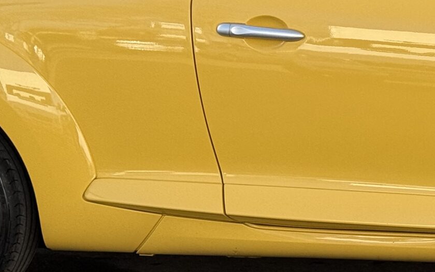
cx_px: 617
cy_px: 13
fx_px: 1838
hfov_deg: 12.9
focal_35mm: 155
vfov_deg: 8.4
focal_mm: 6.76
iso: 80
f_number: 1.78
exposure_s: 1/1203
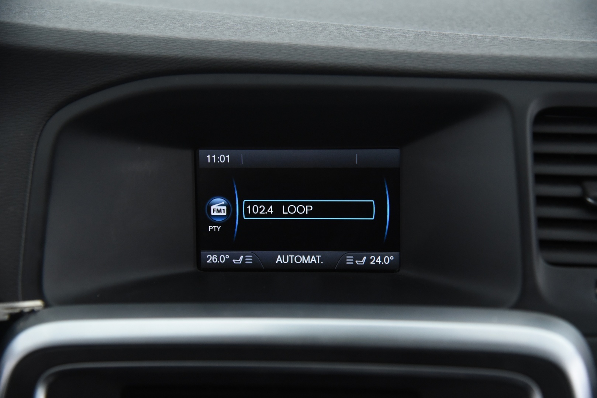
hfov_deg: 34.5
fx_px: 962
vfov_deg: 23.4
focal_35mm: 58
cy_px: 199
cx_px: 298
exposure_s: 1/40
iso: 4000
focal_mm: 58
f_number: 4
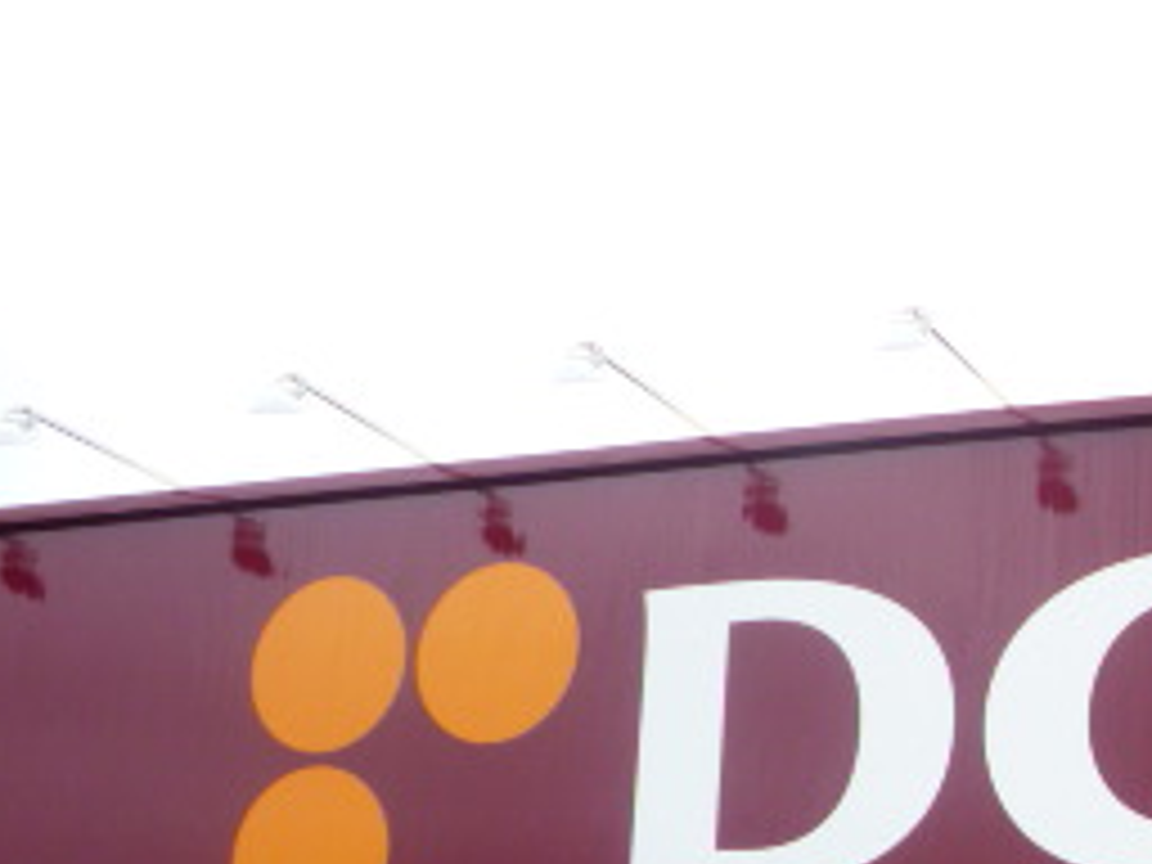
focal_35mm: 75
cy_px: 918
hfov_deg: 24.4
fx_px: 2496
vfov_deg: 19.0
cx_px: 1233
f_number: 4
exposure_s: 1/200
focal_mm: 5.2
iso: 100
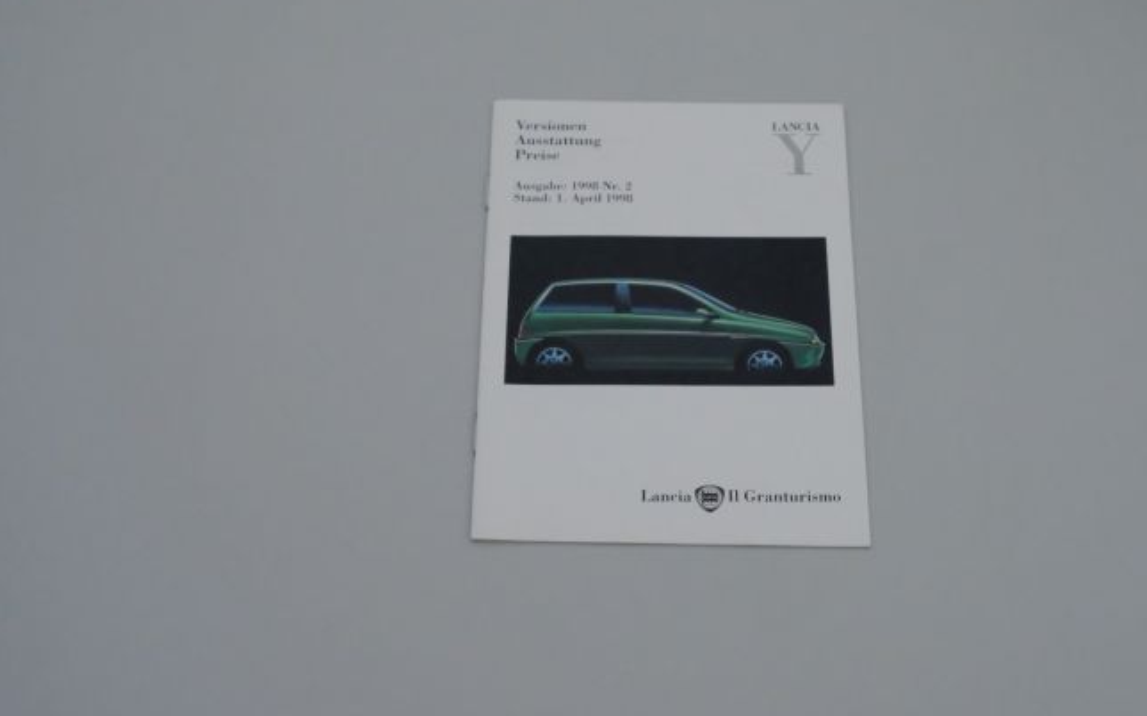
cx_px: 634
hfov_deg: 41.0
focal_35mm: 49
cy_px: 346
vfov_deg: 26.3
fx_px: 1531
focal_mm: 28.9
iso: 12800
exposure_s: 1/200
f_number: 7.1
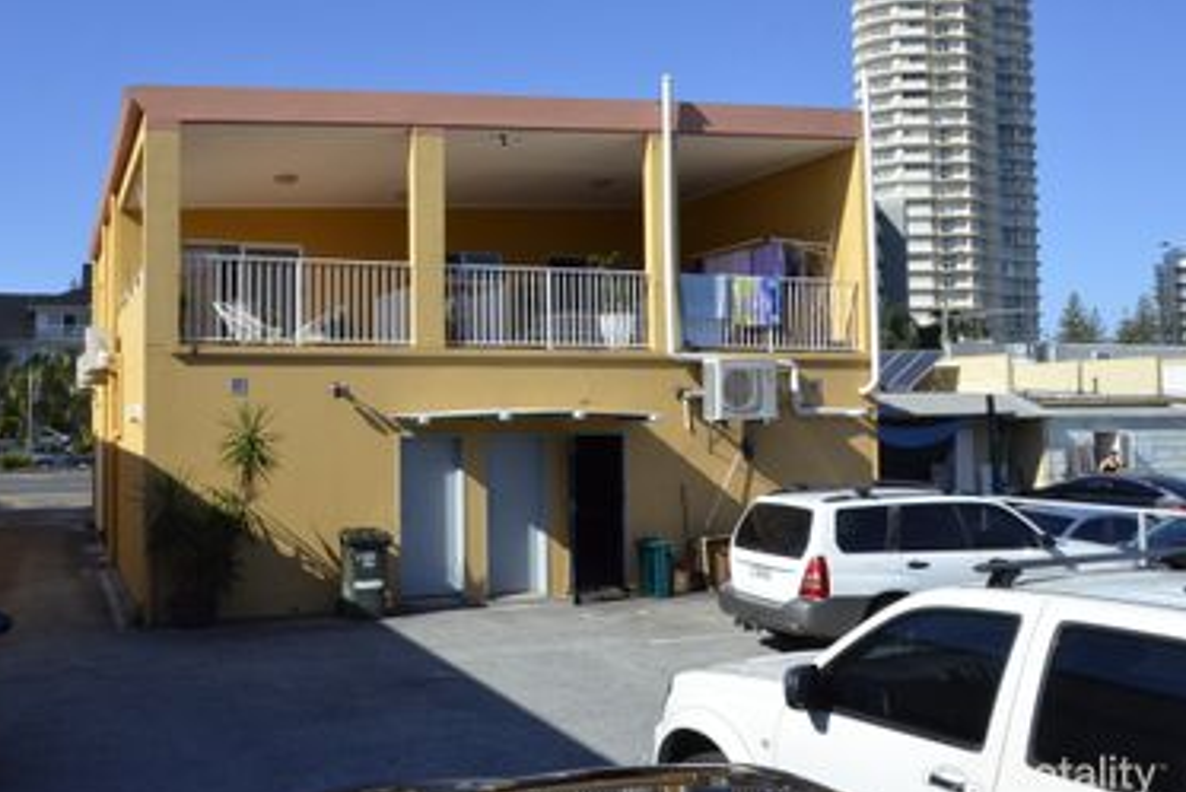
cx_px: 461
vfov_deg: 38.8
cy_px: 342
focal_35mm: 34
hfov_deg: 55.3
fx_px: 1120
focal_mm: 18
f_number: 16
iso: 1250
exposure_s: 1/1000
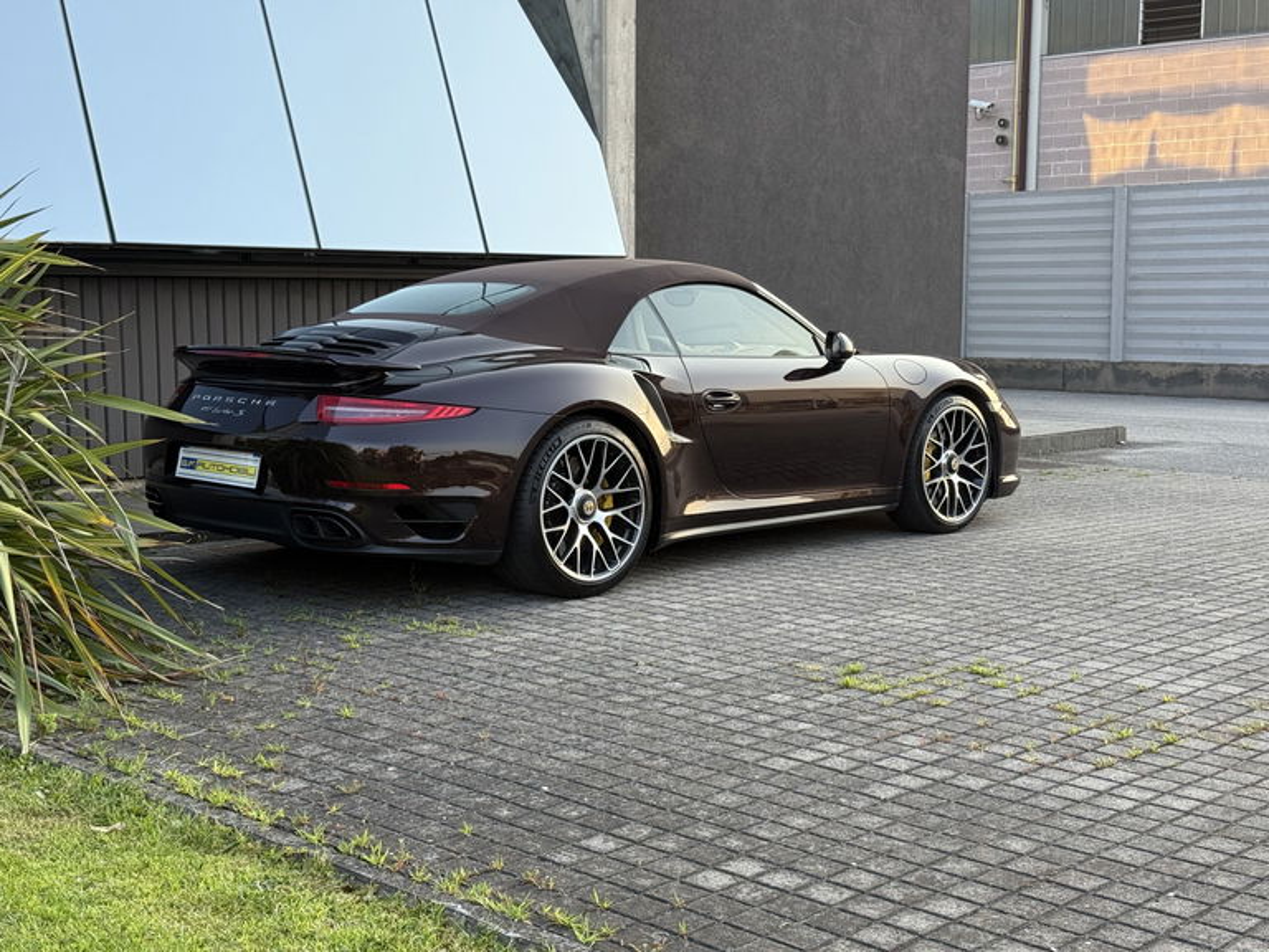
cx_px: 634
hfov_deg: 39.7
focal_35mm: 48
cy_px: 476
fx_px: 1760
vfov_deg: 30.3
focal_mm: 6.76
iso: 80
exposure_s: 1/516
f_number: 1.78
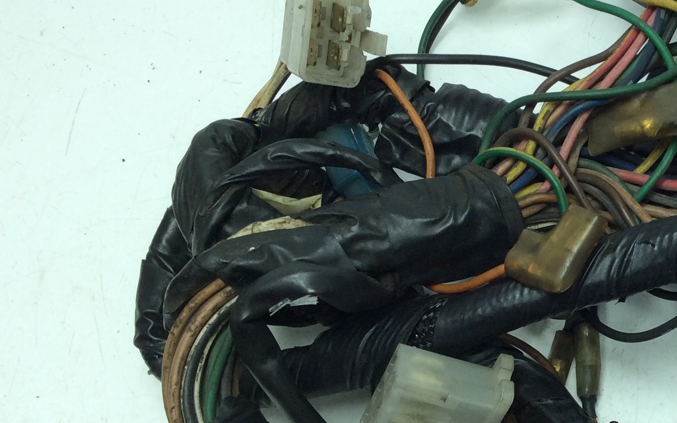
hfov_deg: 31.7
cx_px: 587
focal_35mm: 62
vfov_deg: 20.9
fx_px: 1144
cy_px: 260
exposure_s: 1/258
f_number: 2.4
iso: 32
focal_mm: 3.3
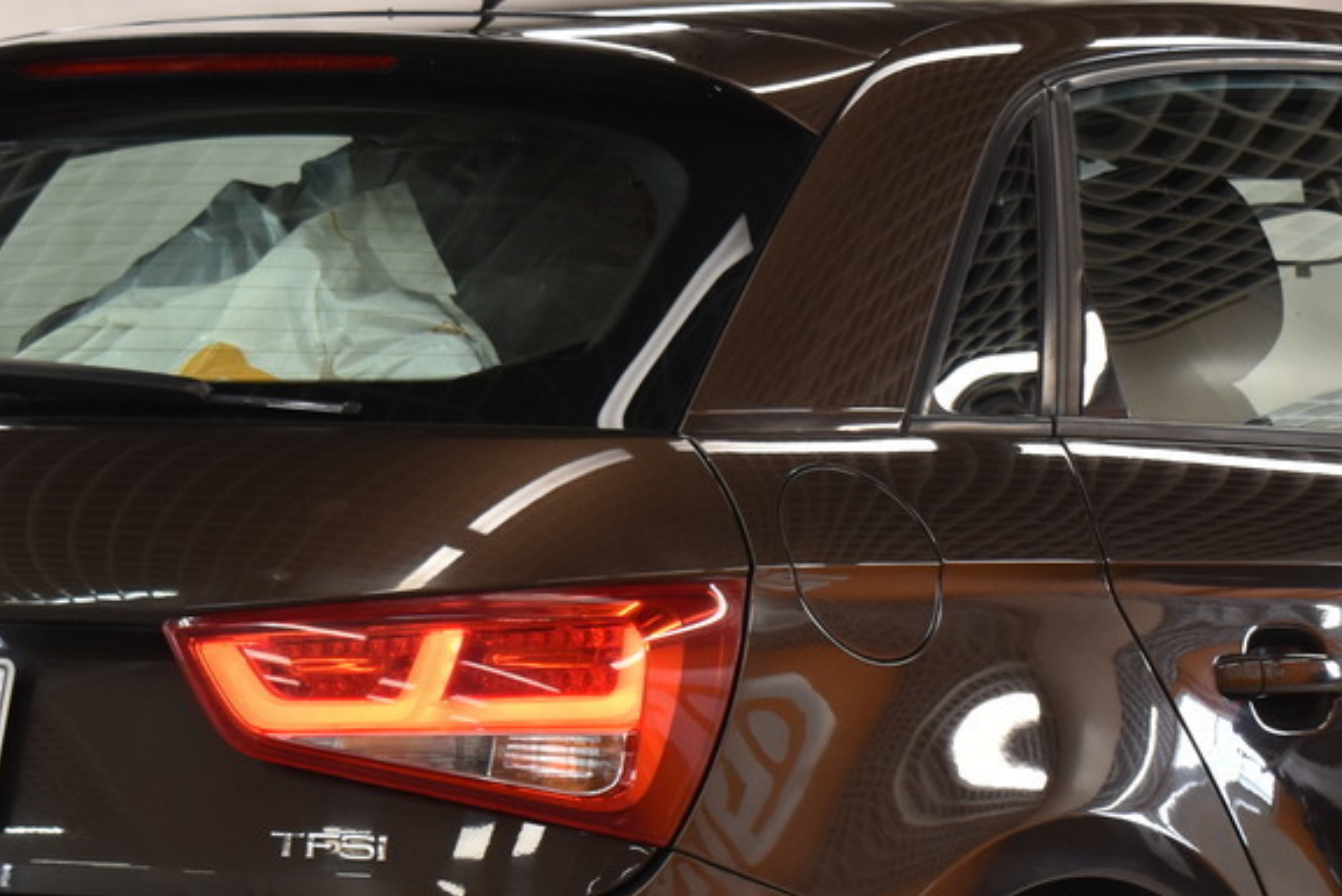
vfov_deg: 6.8
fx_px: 7532
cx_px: 835
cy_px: 721
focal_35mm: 202
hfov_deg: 10.2
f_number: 6.3
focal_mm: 48
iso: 400
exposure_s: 1/13
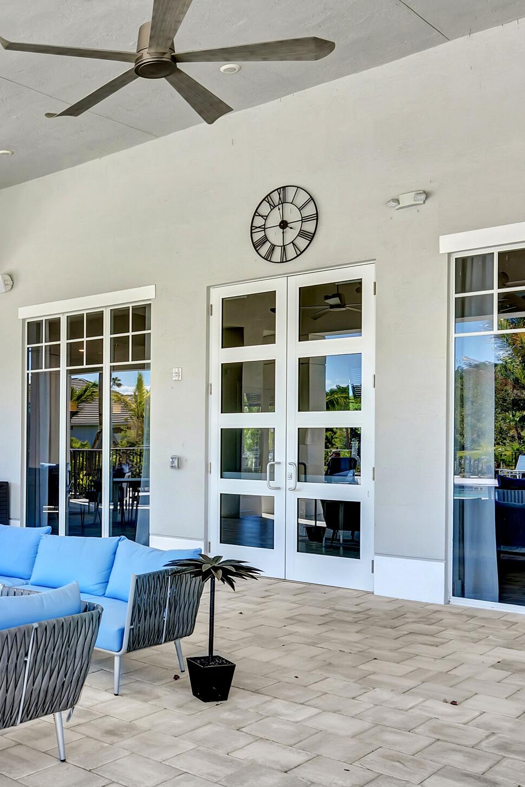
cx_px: 51
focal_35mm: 37
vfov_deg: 51.8
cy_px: 436
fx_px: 809
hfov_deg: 34.0
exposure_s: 1/125
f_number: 6.3
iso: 320
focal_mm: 12
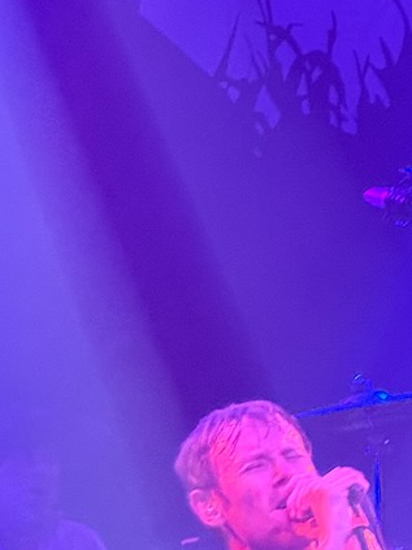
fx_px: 5763
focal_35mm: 363
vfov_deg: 5.4
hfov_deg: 4.1
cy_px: 567
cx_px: 155
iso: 500
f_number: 2.8
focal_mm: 15.66
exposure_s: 1/50
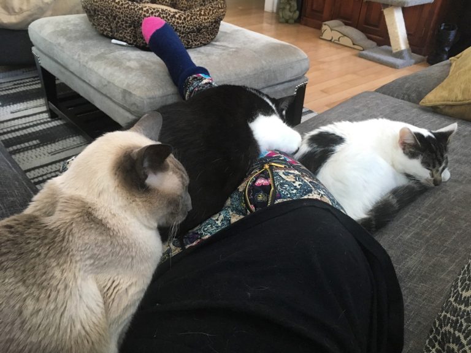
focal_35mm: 29
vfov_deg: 48.2
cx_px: 236
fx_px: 395
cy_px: 176
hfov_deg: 61.7
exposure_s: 1/17
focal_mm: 4.15
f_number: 2.2
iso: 200
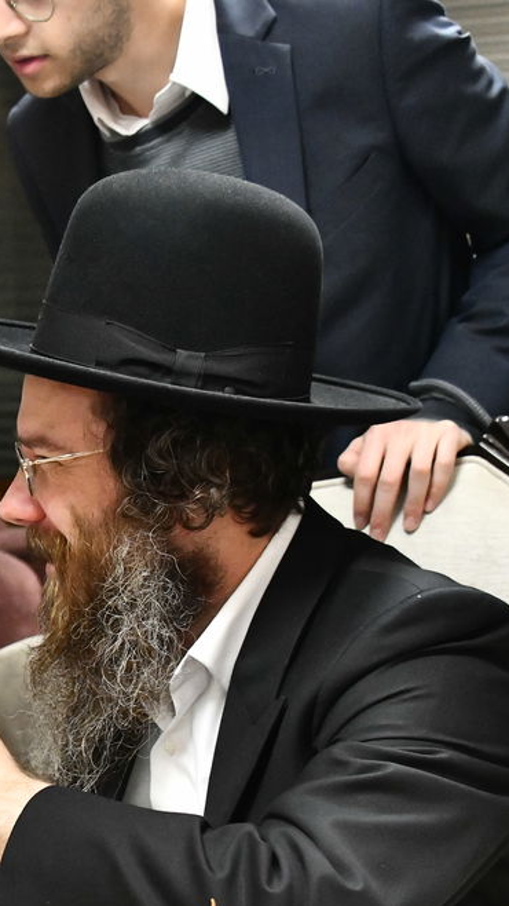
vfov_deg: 27.1
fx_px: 1872
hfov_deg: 15.0
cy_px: 554
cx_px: -99
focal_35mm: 78
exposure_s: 1/160
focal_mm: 35
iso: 3200
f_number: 5.6
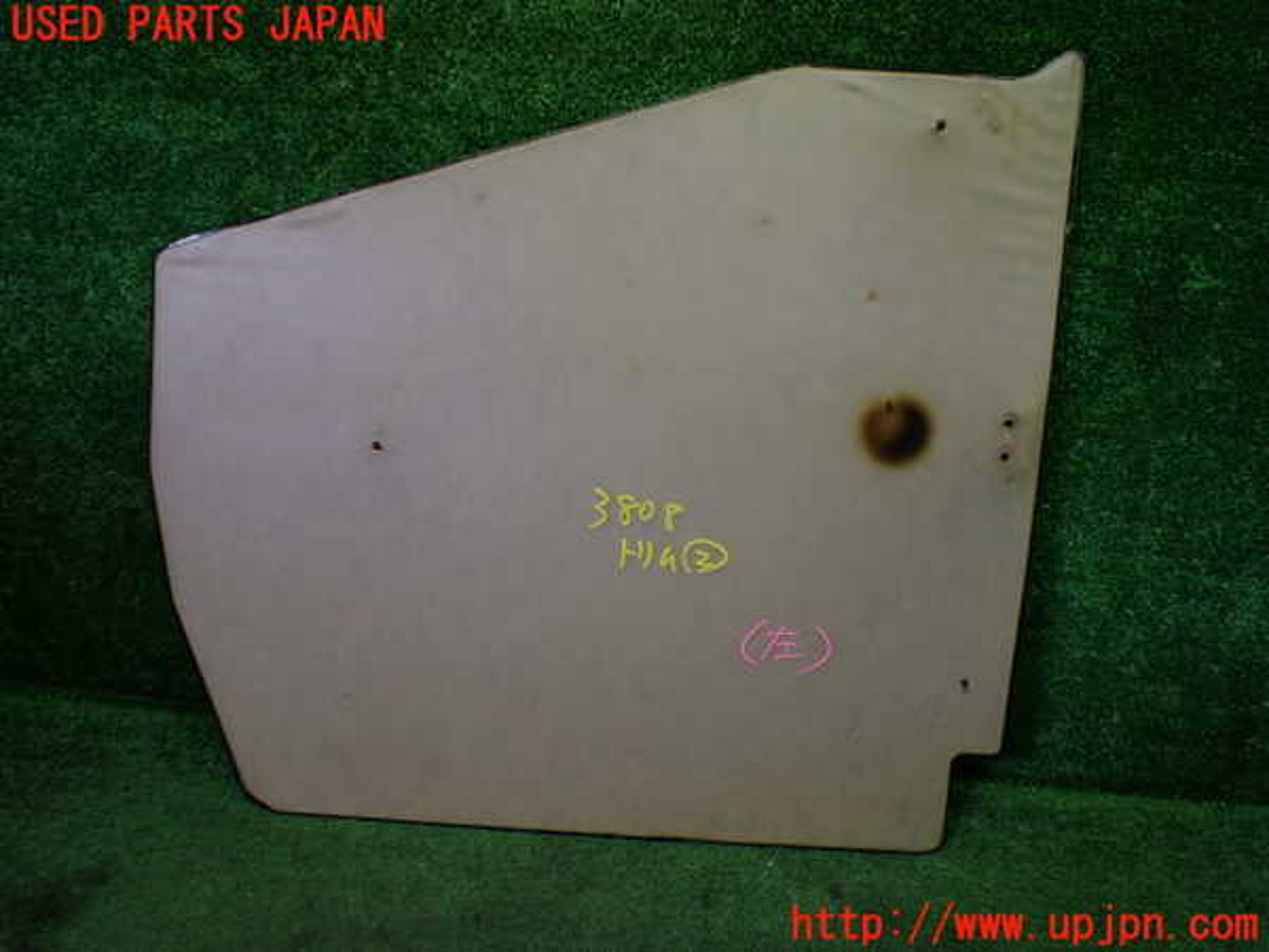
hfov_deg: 60.0
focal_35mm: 30
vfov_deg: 46.8
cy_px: 476
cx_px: 634
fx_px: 1100
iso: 160
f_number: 2.3
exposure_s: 1/125
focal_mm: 5.4
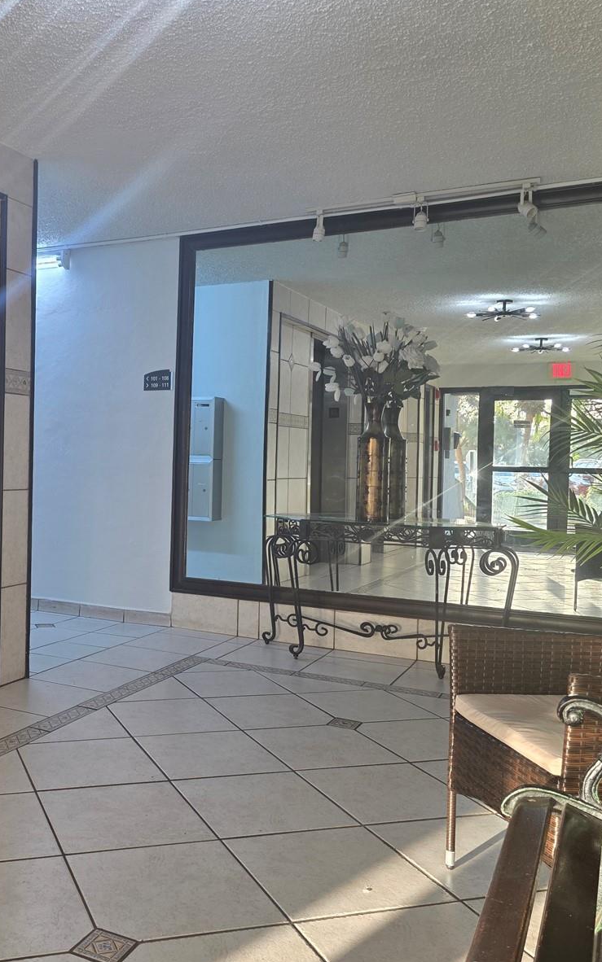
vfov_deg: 58.1
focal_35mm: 33
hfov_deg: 36.8
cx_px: 110
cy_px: 483
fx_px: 866
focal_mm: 6.3
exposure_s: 1/120
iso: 100
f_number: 1.7
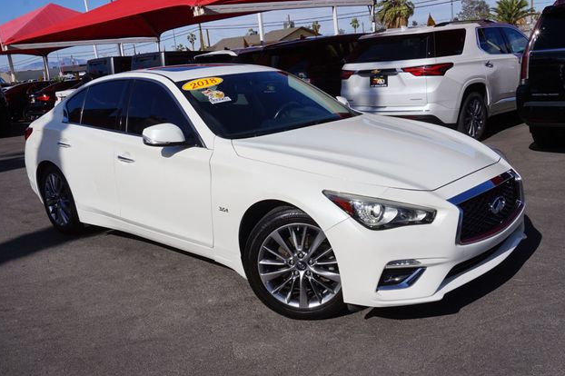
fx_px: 557
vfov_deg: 37.3
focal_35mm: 36
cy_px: 193
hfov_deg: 53.8
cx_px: 282
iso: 100
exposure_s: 1/250
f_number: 14
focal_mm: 23
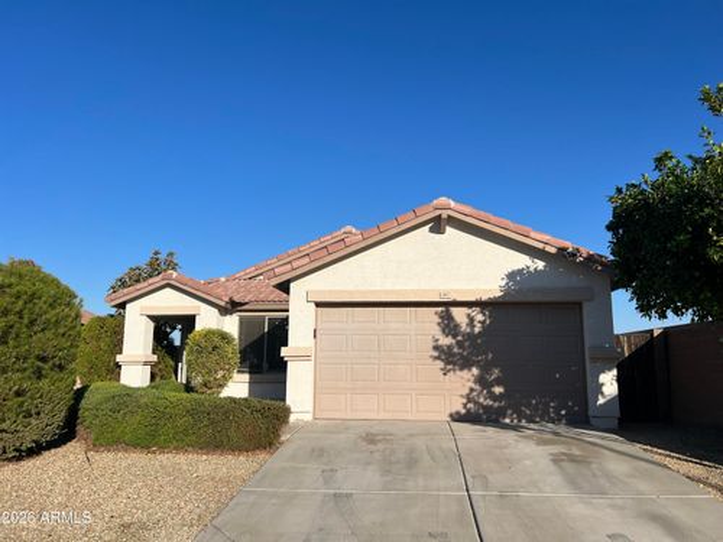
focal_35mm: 26
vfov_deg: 53.1
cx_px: 362
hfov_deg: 67.3
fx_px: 543
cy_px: 271
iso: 50
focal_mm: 5.7
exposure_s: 1/5882
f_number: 1.5
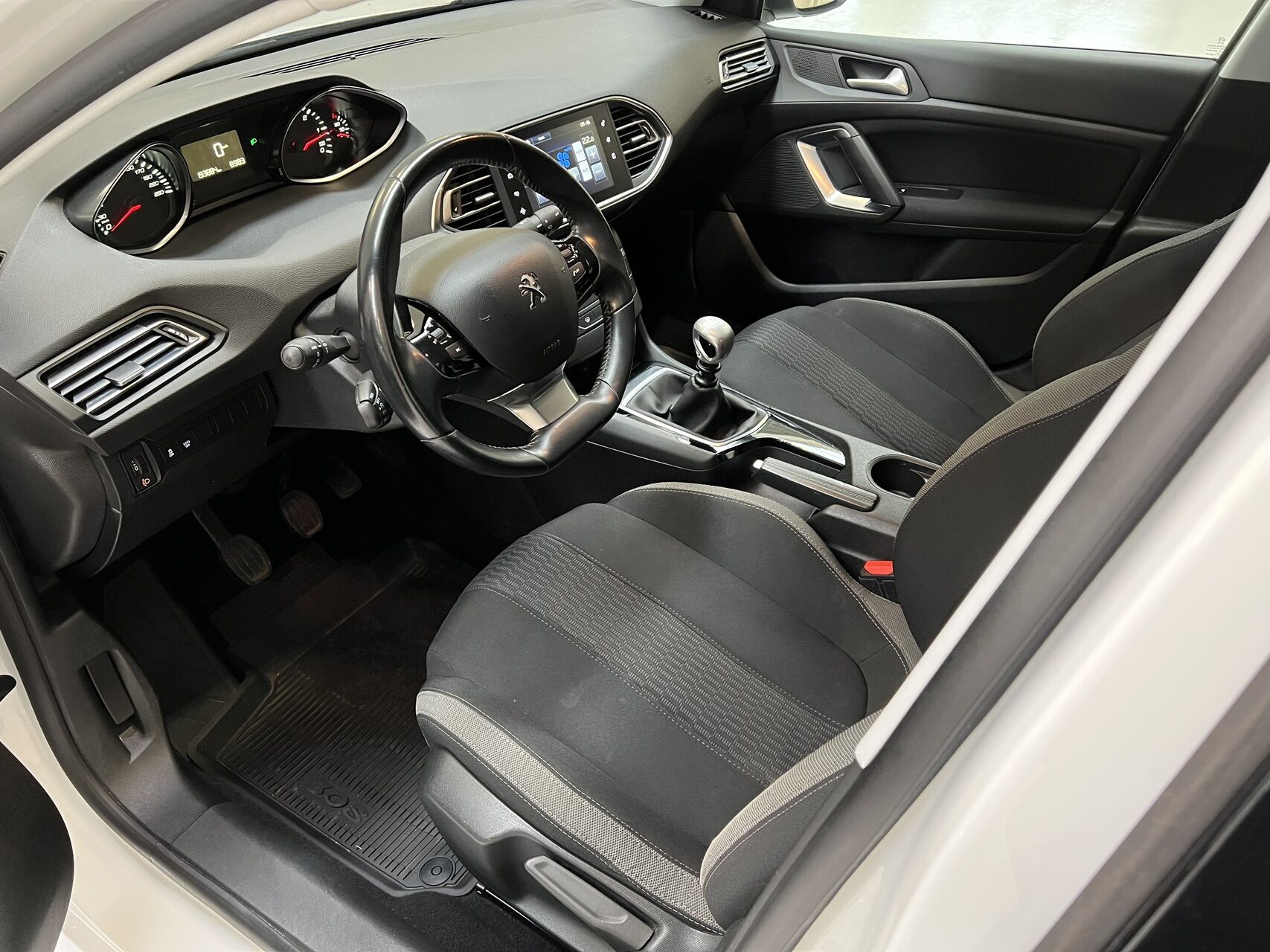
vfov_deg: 53.1
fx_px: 954
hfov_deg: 67.3
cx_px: 635
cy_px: 476
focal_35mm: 26
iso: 500
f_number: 1.5
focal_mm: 5.7
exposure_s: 1/50
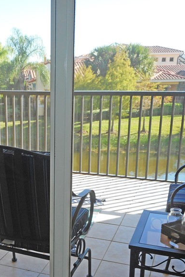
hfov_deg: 28.4
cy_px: 176
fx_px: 355
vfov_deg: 42.4
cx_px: 28
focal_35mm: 46
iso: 80
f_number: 3.7
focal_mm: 4.5
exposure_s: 1/60
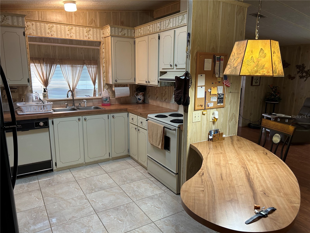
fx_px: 233
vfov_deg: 53.1
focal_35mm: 26
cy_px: 116
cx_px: 155
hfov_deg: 67.3
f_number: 1.5
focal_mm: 5.7
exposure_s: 1/60
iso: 160
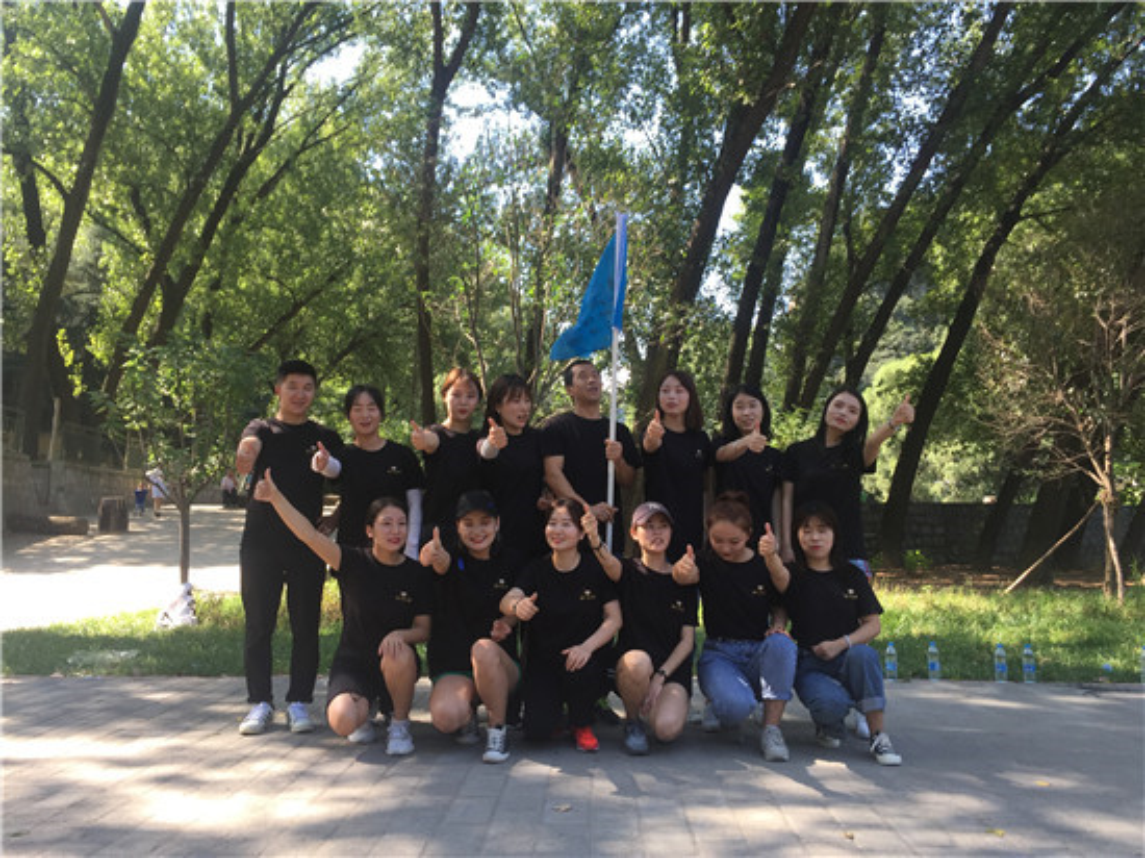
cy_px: 429
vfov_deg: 48.2
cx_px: 572
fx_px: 959
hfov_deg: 61.7
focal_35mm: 29
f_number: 2.2
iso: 32
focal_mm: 4.15
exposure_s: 1/194
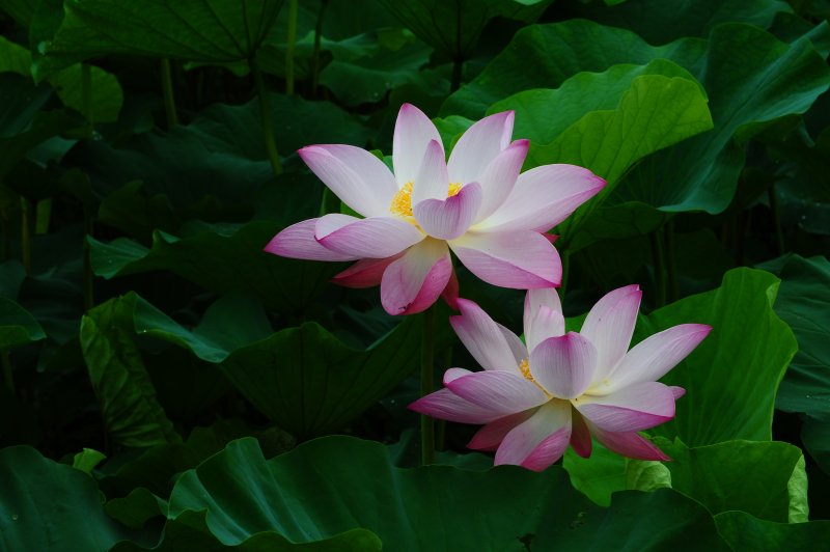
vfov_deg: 10.9
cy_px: 276
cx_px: 415
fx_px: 2880
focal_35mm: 125
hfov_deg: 16.4
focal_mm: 125
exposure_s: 1/40
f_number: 22
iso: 200
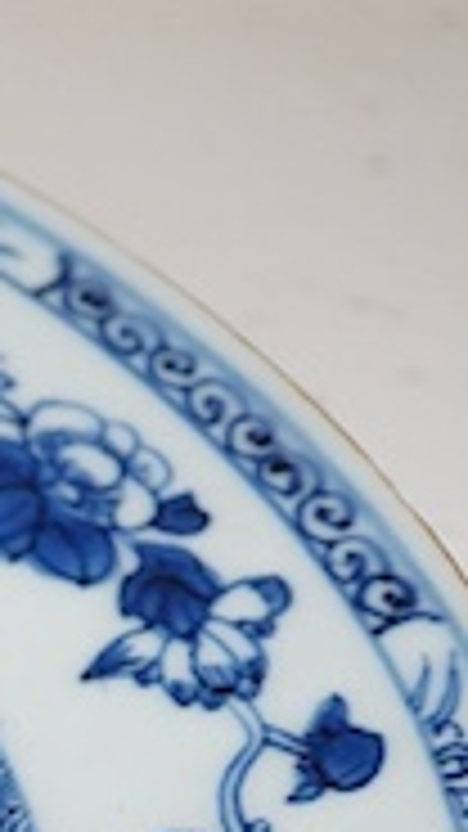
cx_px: -1179
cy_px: 1120
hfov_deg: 4.9
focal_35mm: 229
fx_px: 5054
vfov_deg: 9.2
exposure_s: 1/125
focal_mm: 30
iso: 1250
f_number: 7.1
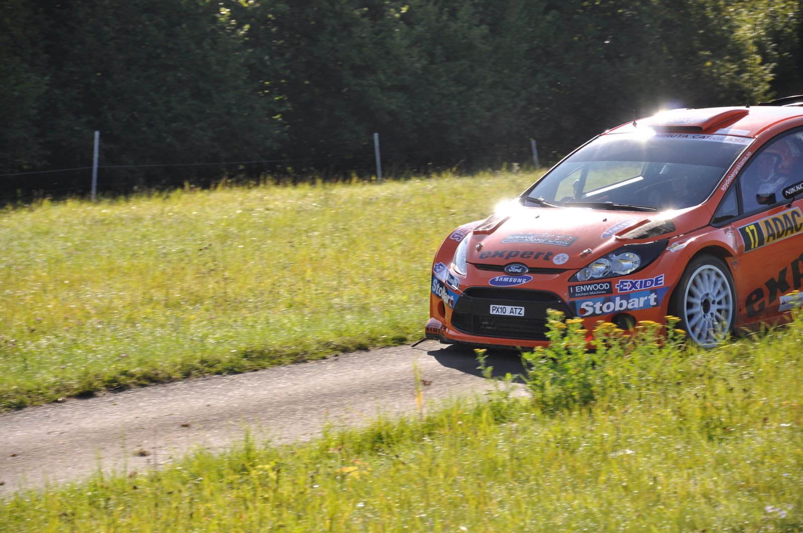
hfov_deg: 13.1
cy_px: 266
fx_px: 3508
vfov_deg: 8.7
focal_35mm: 158
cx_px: 402
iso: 200
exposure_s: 1/500
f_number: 5.6
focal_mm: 105
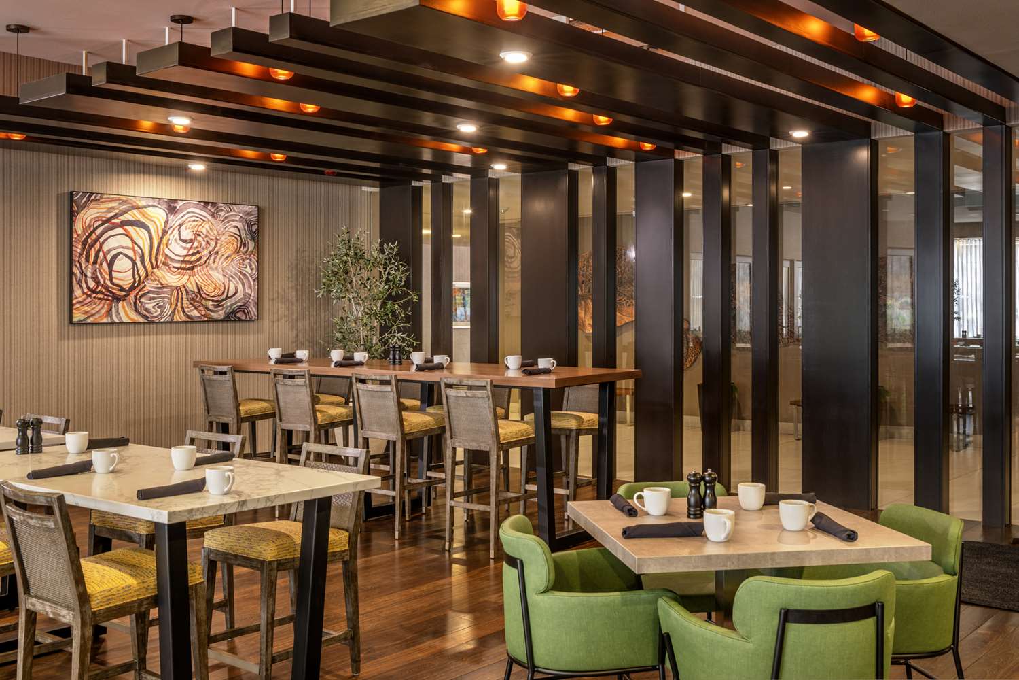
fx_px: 1076
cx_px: 510
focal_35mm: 38
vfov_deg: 35.1
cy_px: 340
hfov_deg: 50.7
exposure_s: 1.6
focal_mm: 38
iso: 125
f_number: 10
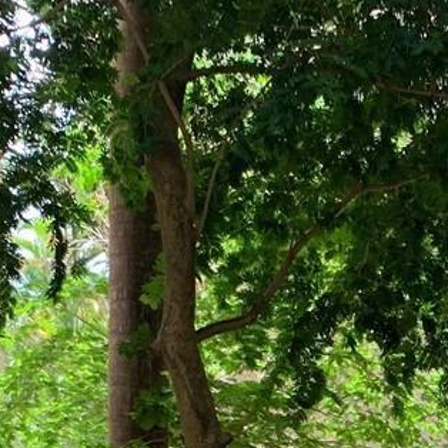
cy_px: 696
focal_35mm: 117
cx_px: 482
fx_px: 1713
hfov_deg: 14.6
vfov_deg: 13.9
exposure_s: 1/122
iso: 25
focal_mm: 4.25
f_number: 1.8
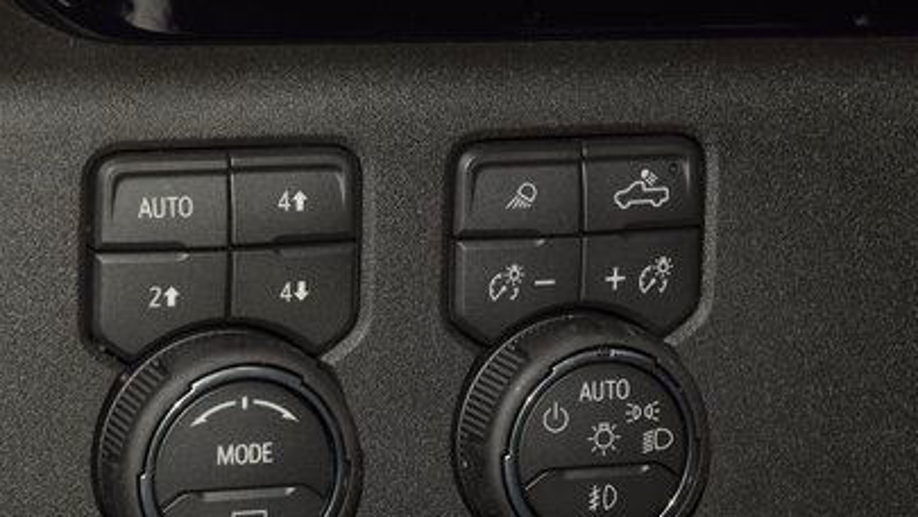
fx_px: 4236
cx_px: 320
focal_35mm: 174
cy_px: 205
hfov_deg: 12.4
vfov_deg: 7.0
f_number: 8
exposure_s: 1/125
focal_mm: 70
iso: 100
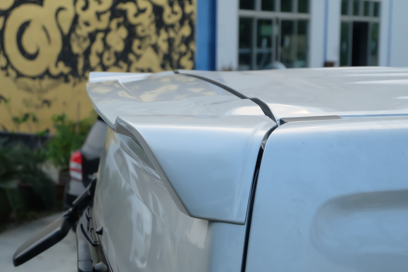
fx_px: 793
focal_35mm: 70
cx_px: 204
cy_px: 136
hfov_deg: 28.8
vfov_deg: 19.5
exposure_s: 1/320
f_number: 5.6
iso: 400
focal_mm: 46.7
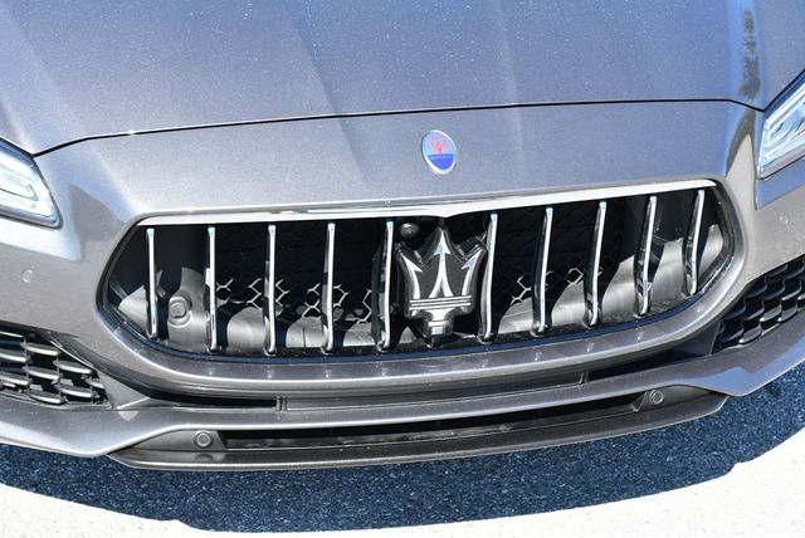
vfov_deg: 15.6
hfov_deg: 23.1
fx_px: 1970
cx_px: 402
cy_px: 269
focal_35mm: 88
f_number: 6.3
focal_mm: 44
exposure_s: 1/250
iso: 200
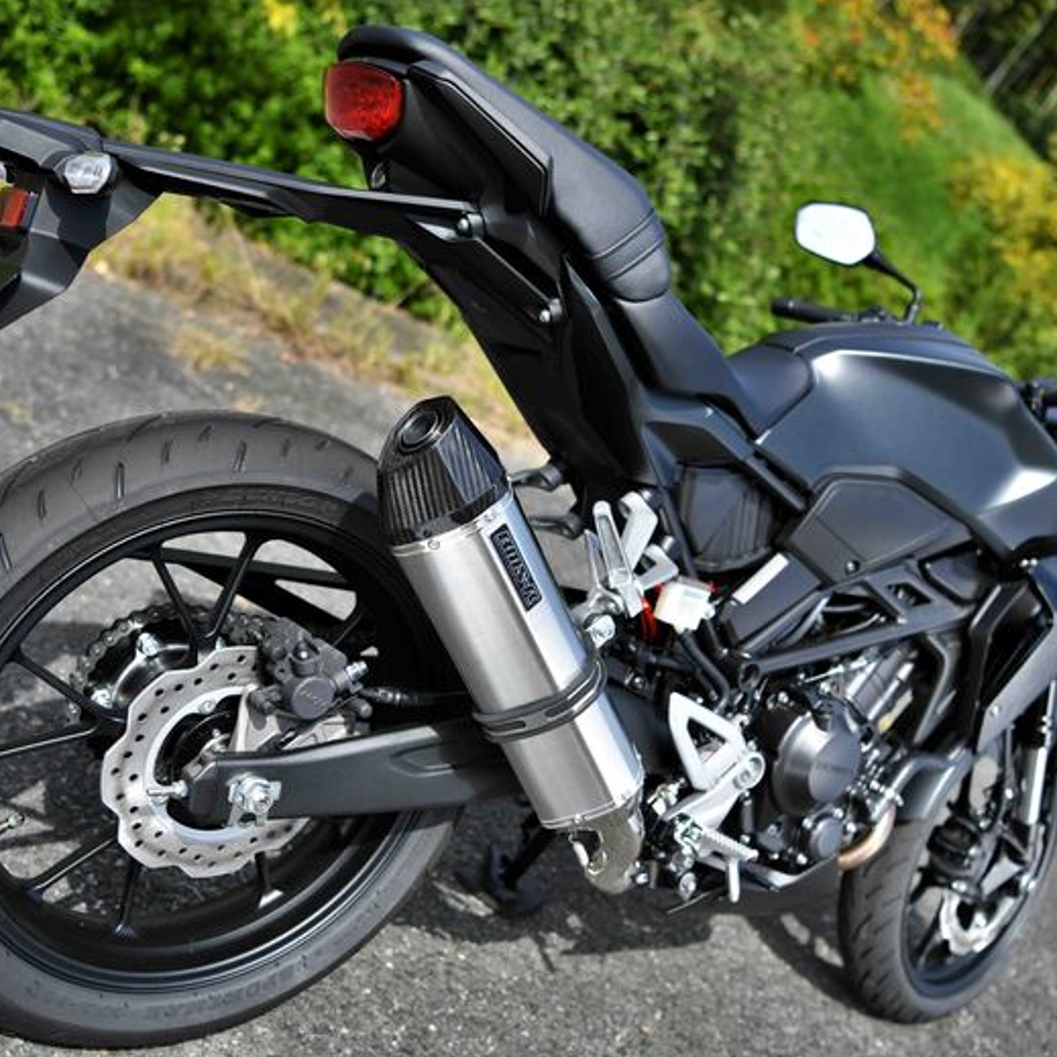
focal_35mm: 38
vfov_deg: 43.9
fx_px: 1313
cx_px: 572
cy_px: 522
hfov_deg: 43.8
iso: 160
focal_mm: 29
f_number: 2.8
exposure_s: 1/2500
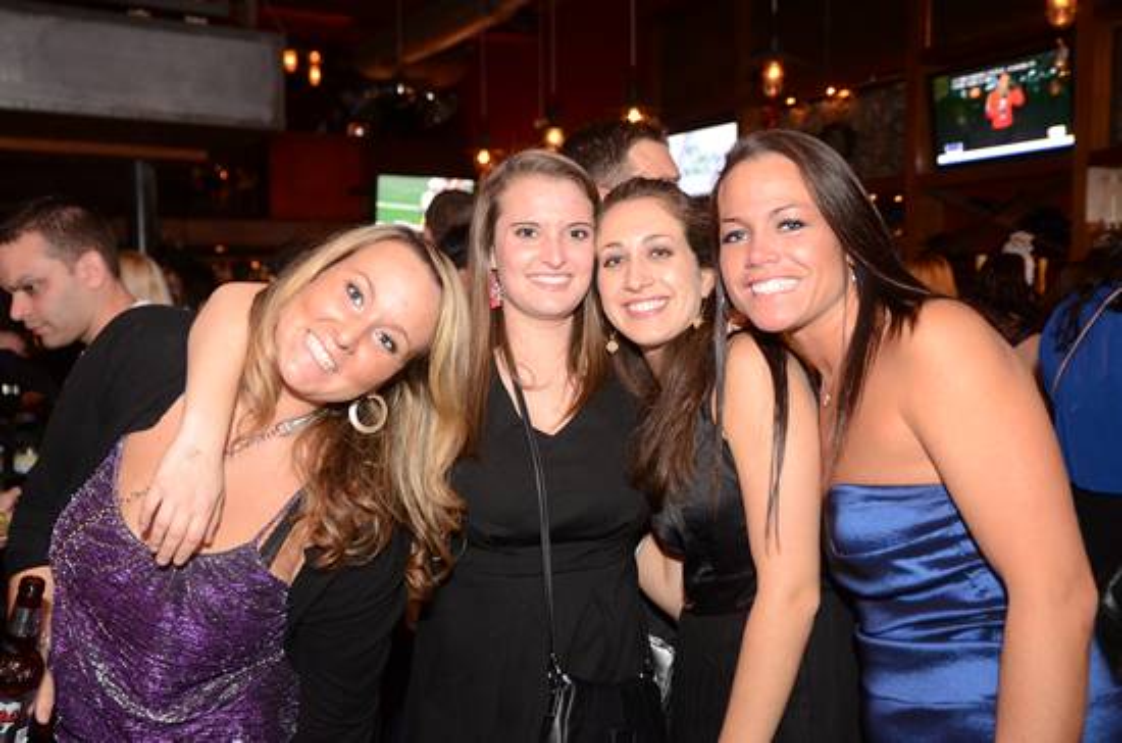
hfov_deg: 49.7
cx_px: 561
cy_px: 372
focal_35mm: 39
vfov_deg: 34.0
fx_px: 1213
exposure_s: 1/50
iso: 1250
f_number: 2.8
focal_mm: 26
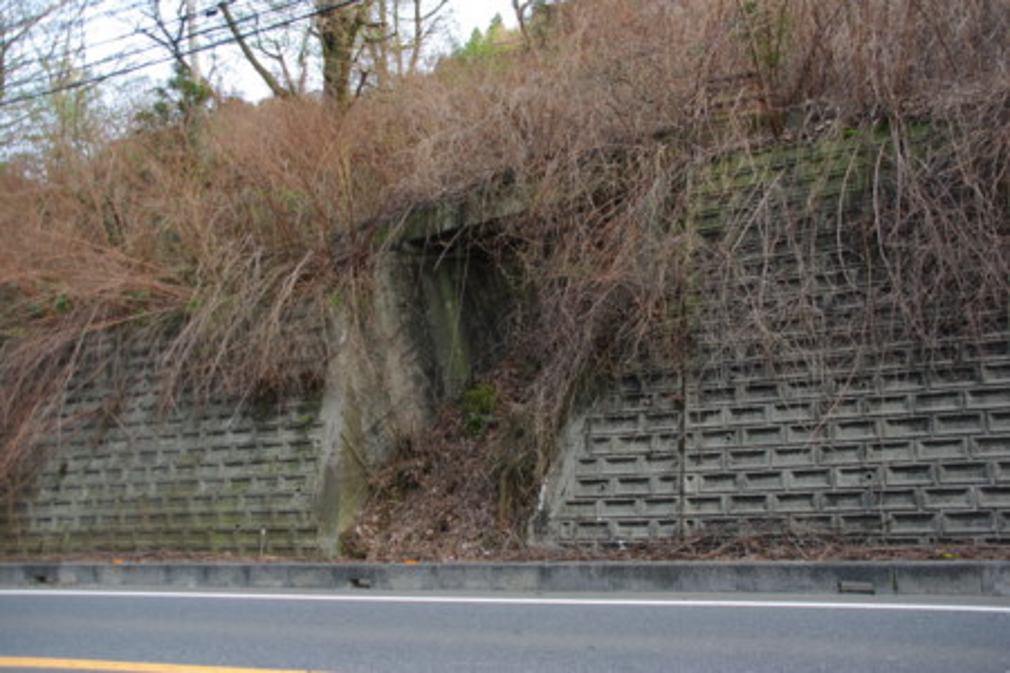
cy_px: 336
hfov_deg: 57.2
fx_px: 926
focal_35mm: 33
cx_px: 505
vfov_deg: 40.0
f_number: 4
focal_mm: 22
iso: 100
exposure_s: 1/45
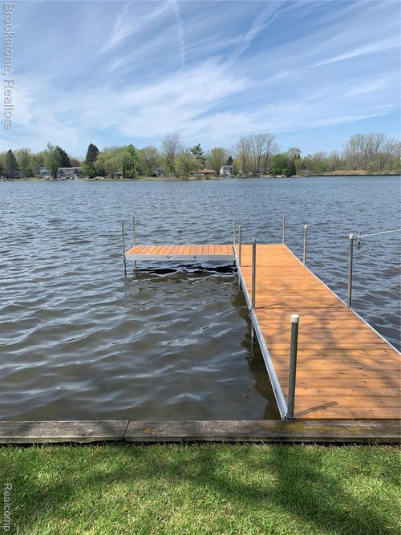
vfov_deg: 67.3
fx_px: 402
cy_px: 268
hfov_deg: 53.0
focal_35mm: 26
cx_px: 200
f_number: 1.8
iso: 25
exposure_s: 1/2160
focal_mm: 4.25
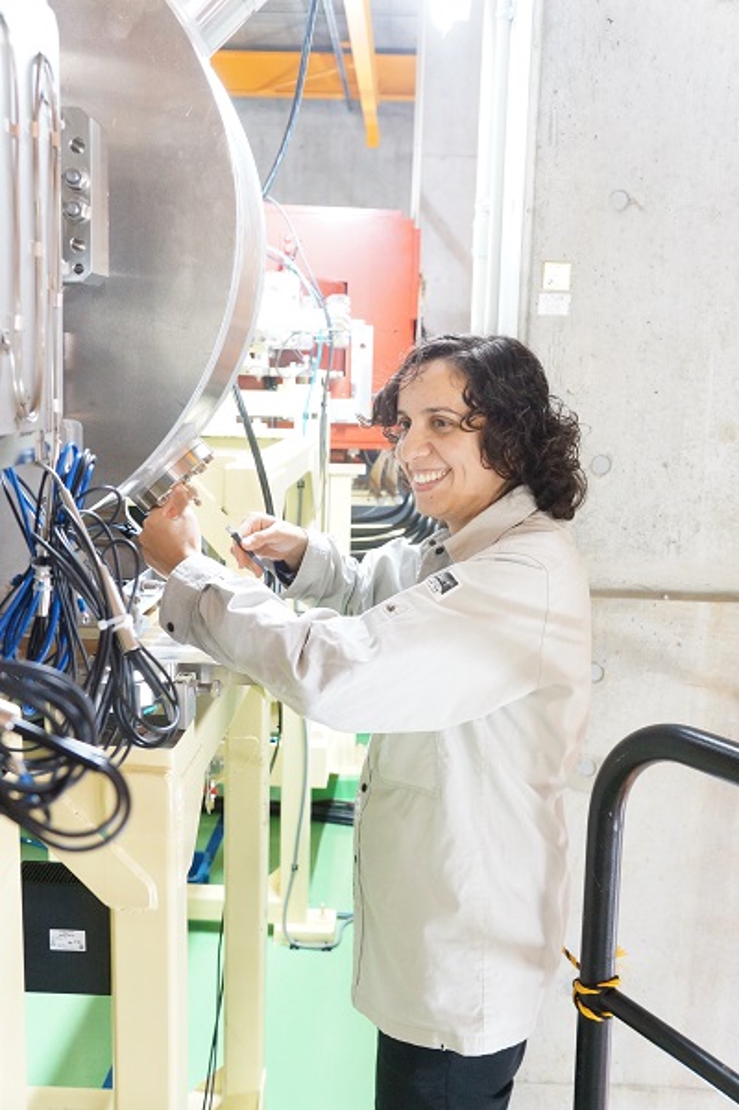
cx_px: 370
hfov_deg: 39.9
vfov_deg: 57.2
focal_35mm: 33
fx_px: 1017
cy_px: 555
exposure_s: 1/20
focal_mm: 22
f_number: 4.5
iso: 3200
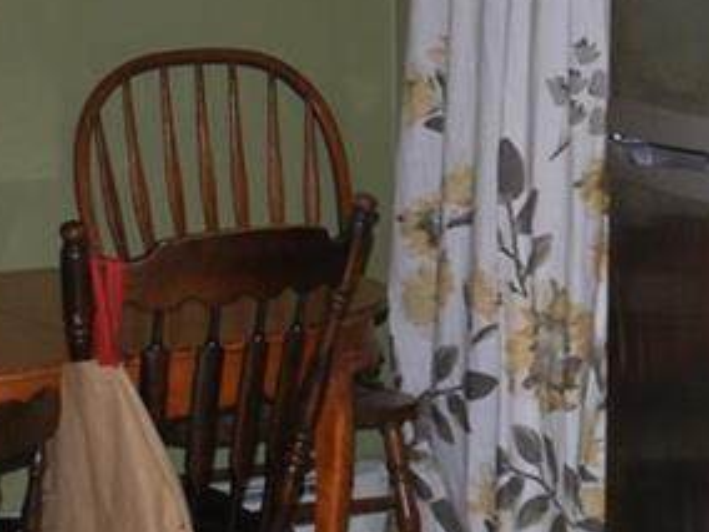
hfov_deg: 15.6
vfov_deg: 11.8
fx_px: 2560
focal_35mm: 125
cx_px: 602
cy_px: 197
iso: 200
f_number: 4.2
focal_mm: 24
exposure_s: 1/60
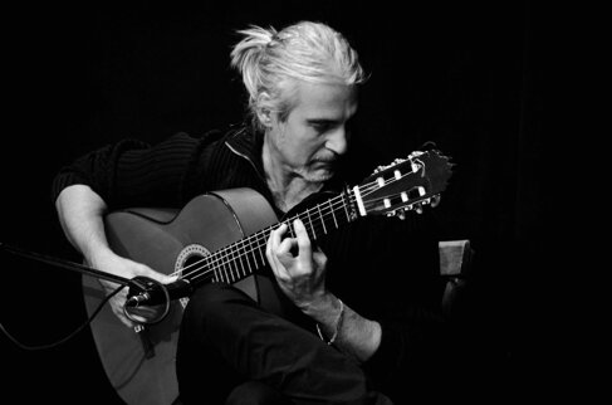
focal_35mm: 300
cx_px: 306
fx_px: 5087
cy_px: 202
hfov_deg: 6.9
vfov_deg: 4.6
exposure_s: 1/15
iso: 1250
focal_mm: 200
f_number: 6.3
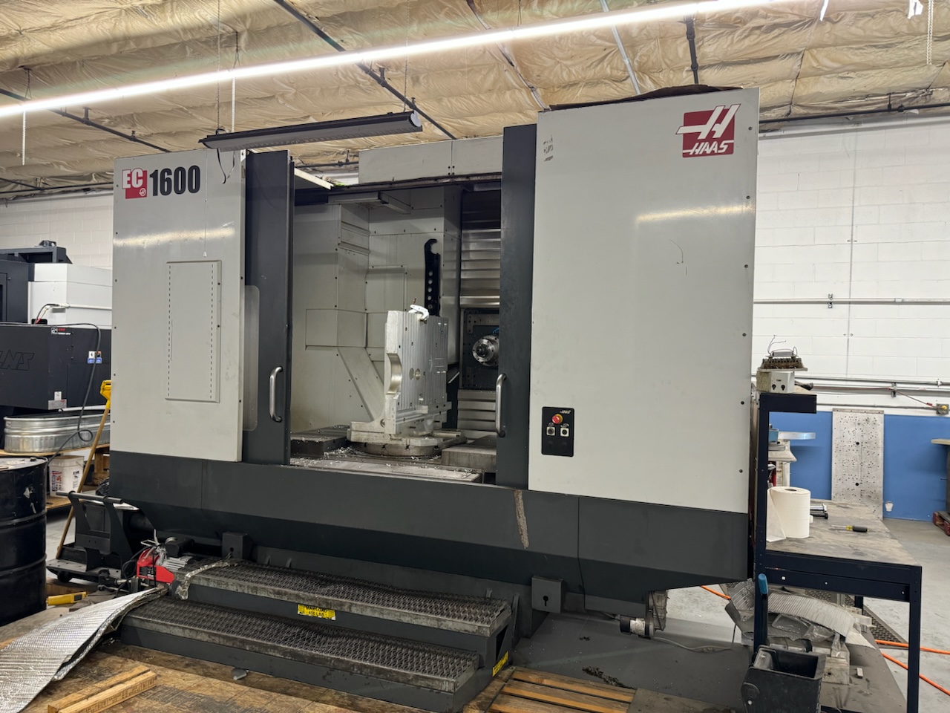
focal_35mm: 24
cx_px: 475
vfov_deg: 56.8
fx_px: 659
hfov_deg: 71.6
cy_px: 356
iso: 250
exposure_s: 1/60
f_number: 1.78
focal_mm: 6.86
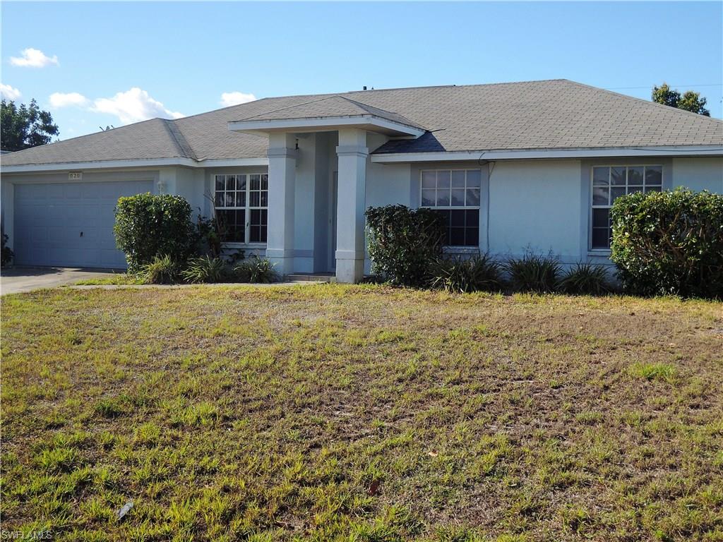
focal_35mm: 45
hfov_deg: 42.1
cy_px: 271
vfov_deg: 32.2
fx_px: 940
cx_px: 362
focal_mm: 8.1
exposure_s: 1/1000
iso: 100
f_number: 2.8
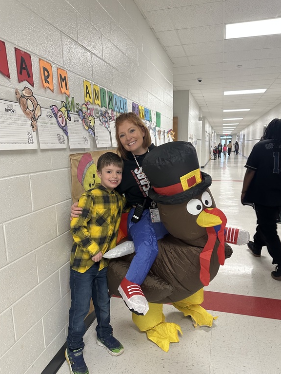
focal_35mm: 25
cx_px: 140
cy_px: 193
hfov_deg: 54.9
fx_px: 271
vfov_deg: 69.4
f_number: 1.78
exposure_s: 1/60
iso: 250
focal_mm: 6.86
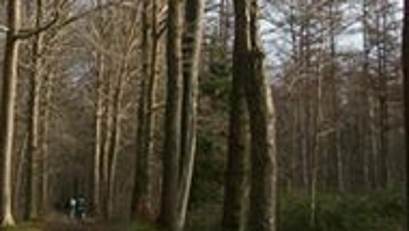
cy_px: -142
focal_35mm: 110
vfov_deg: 10.5
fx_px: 1193
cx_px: -2
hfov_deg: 18.9
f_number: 2.9
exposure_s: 1/500
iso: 80
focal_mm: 5.7
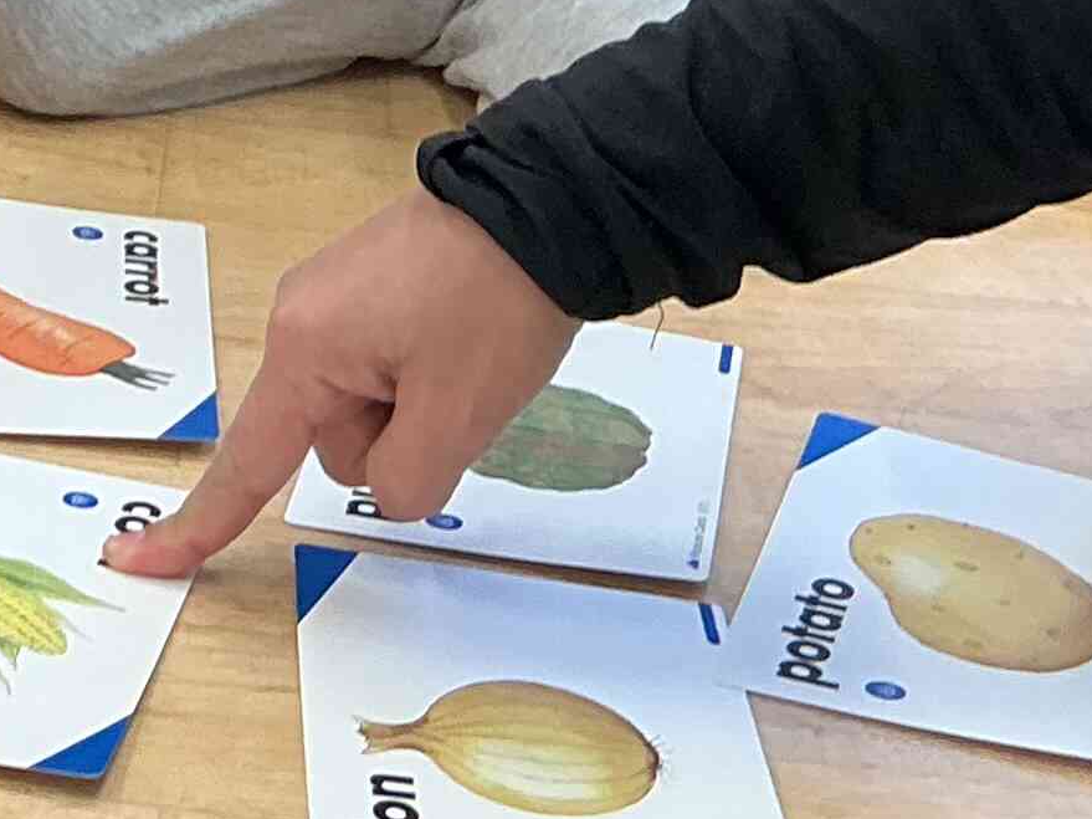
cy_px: -180
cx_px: -411
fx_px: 4195
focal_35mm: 133
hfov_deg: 14.1
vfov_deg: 10.9
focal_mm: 3
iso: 50
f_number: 1.8
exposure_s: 1/100
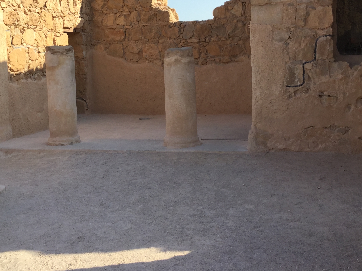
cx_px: 162
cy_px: 88
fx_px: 512
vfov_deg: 29.4
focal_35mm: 49
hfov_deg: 38.9
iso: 25
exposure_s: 1/702
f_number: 2.4
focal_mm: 3.3
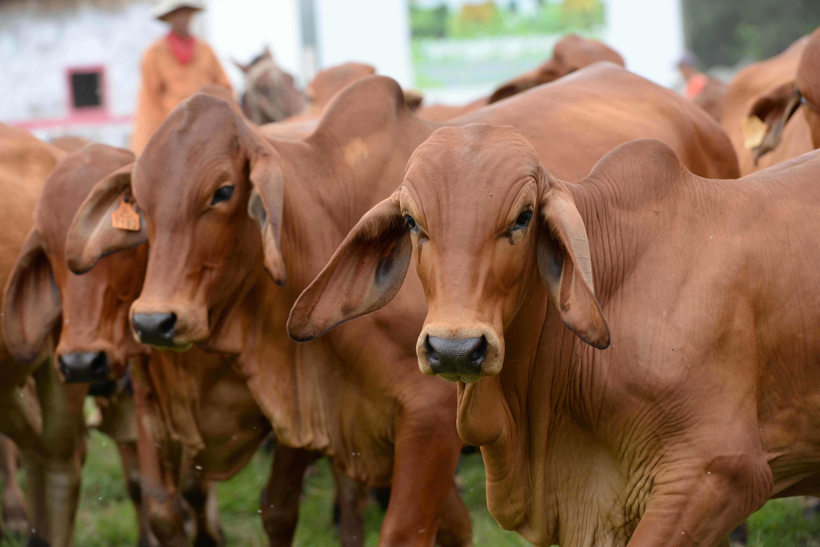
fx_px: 3646
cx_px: 410
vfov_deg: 8.6
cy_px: 274
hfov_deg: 12.8
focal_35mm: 160
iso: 320
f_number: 5.6
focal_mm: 160
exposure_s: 1/500
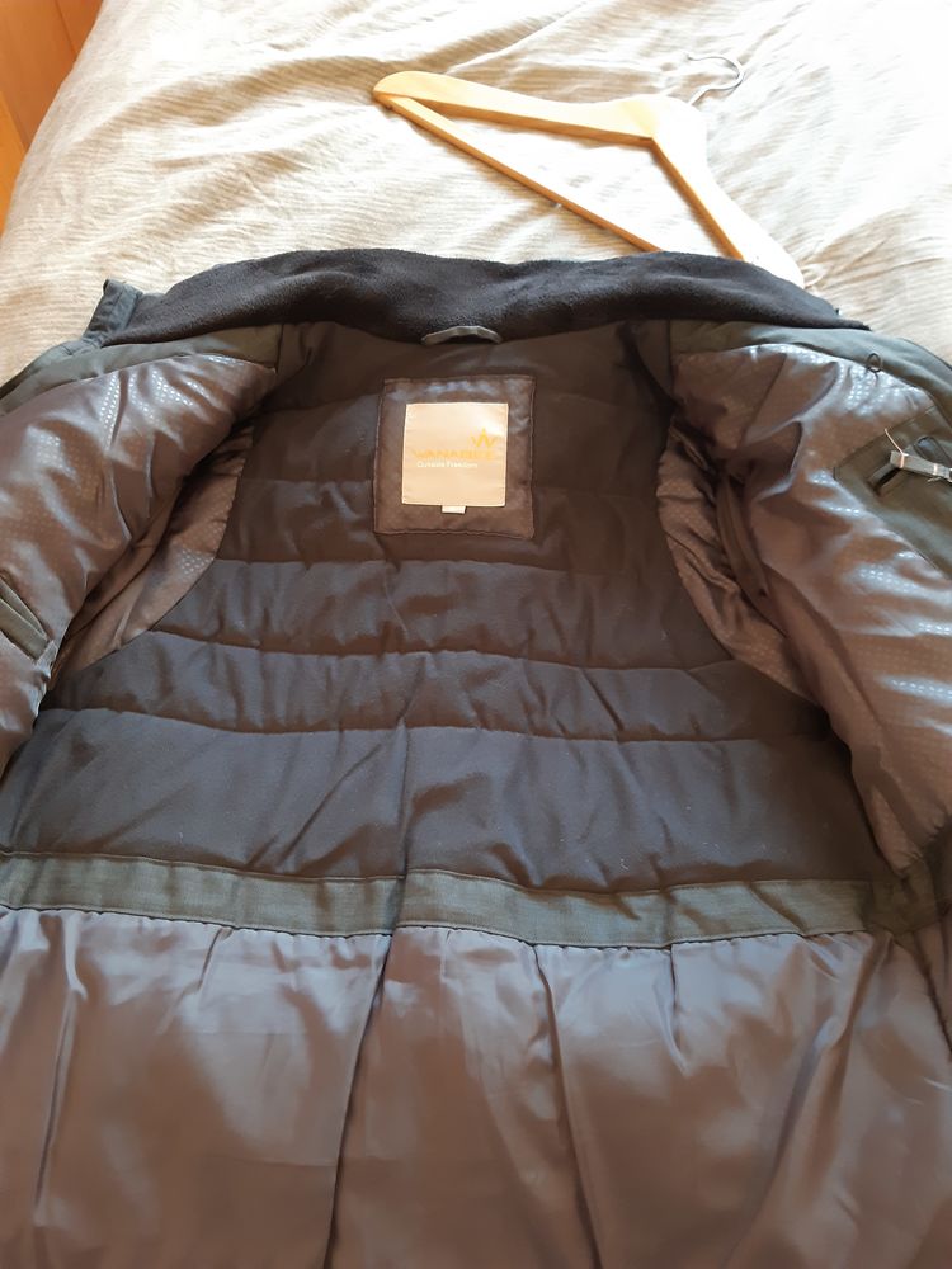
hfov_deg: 53.1
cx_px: 476
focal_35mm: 26
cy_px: 634
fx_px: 953
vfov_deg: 67.3
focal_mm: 3.92
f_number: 1.7
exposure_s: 1/25
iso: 250
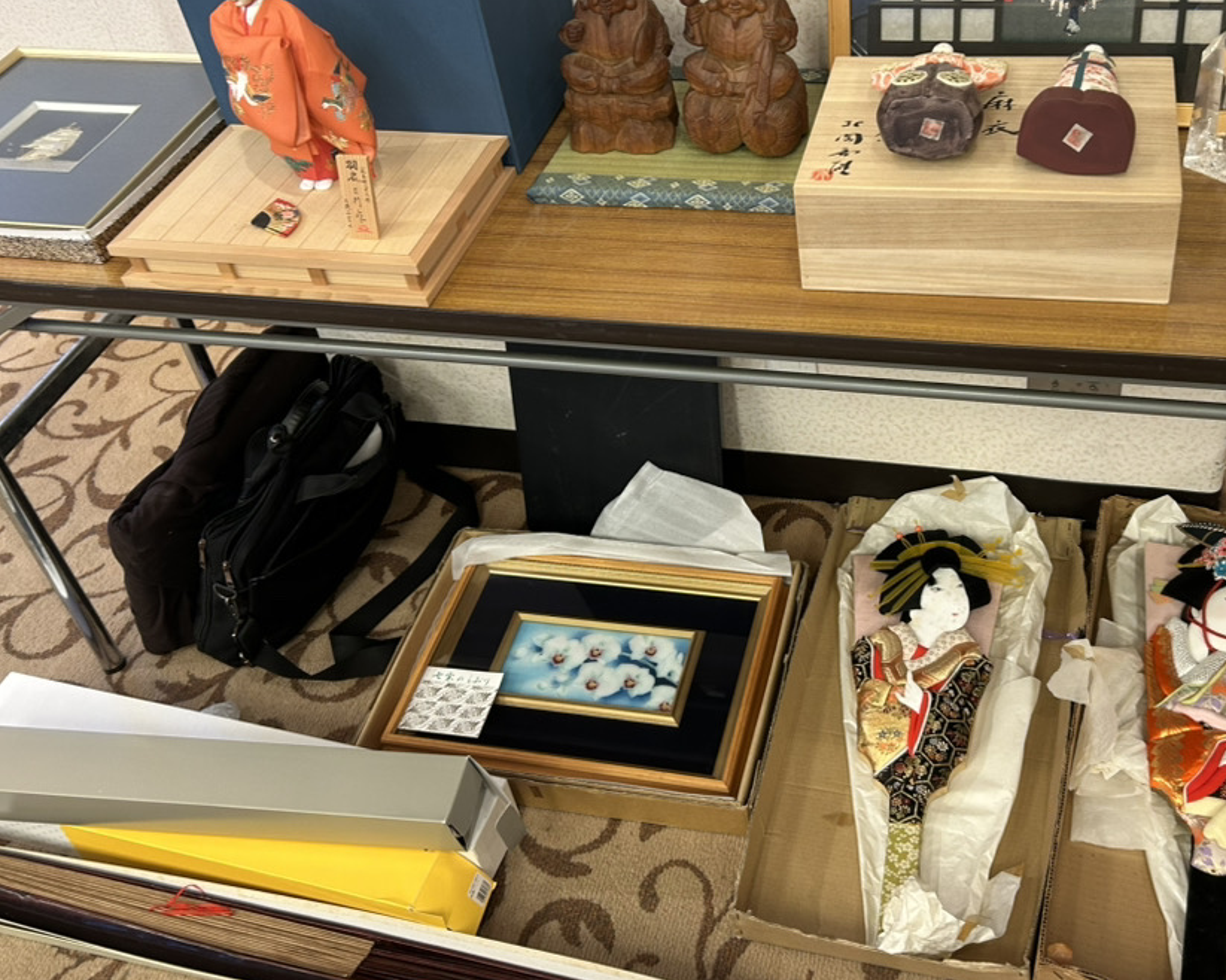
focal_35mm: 37
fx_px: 1342
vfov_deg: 39.9
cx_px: 775
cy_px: 380
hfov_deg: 48.6
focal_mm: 5.7
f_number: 1.5
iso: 100
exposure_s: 1/50
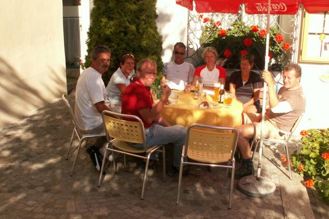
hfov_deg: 51.9
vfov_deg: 35.9
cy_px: 106
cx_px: 167
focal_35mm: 37
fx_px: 338
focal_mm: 5.86
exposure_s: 1/125
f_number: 5.6
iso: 50
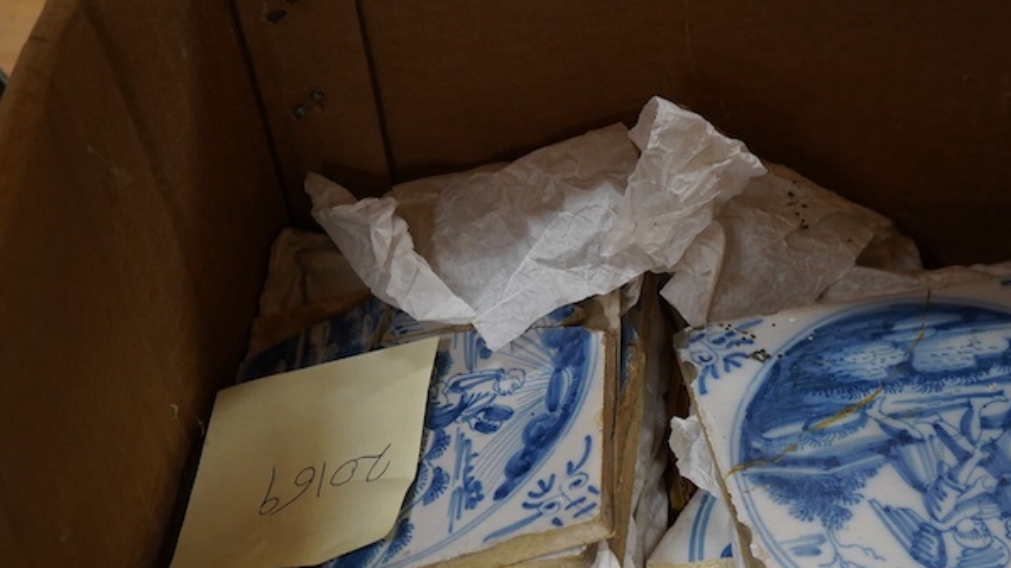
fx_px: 1903
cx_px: 673
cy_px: 455
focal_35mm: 71
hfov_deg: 29.6
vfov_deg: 16.8
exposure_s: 1/125
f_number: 5.6
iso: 1250
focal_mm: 30
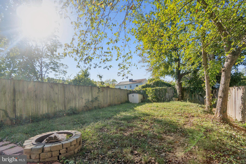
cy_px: 82
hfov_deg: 100.4
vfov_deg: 77.3
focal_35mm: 15
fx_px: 102
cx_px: 123
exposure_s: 1/250
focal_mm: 10
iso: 200
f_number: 5
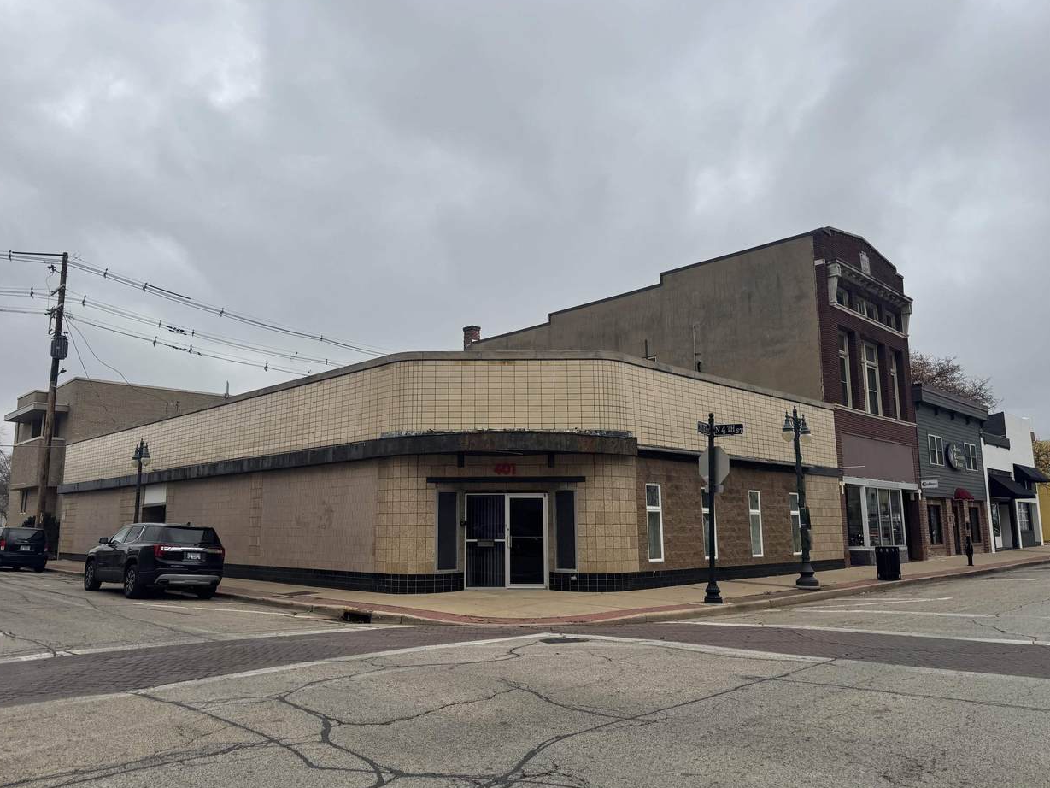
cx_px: 509
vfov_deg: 54.9
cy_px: 400
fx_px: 758
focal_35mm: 25
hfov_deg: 69.4
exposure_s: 1/4310
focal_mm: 6.76
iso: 80
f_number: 1.78
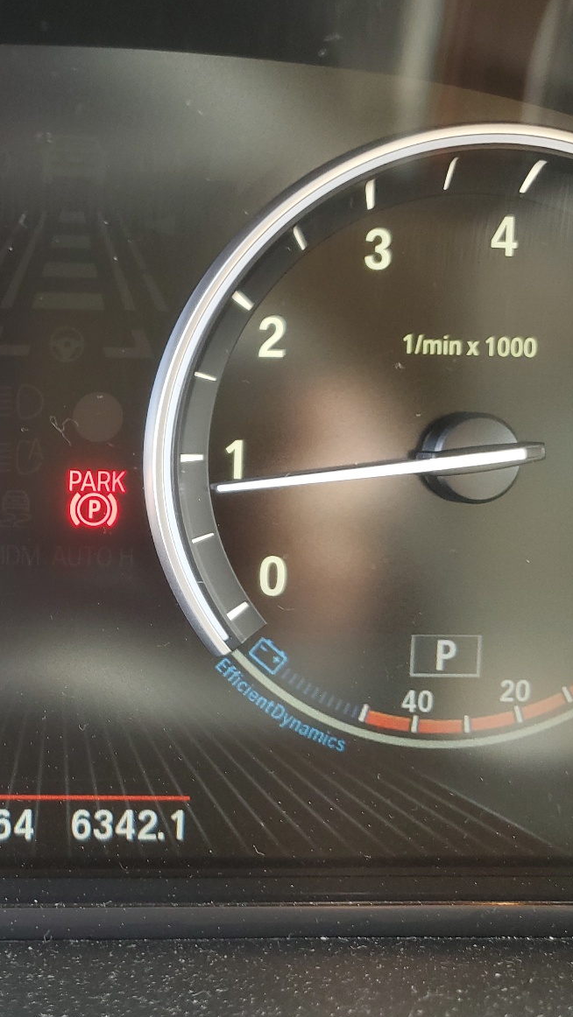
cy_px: 501
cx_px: -14
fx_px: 1053
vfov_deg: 51.6
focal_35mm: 39
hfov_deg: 28.4
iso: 56
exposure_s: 1/60.2
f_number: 1.5
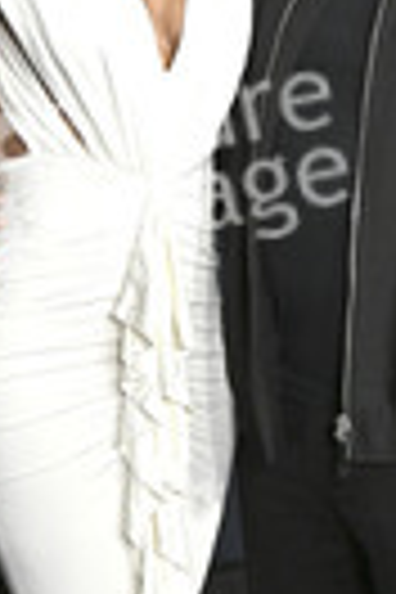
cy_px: 405
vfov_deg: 16.1
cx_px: 248
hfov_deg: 10.8
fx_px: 2095
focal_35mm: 127
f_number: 5.6
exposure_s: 1/320
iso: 2500
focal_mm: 42
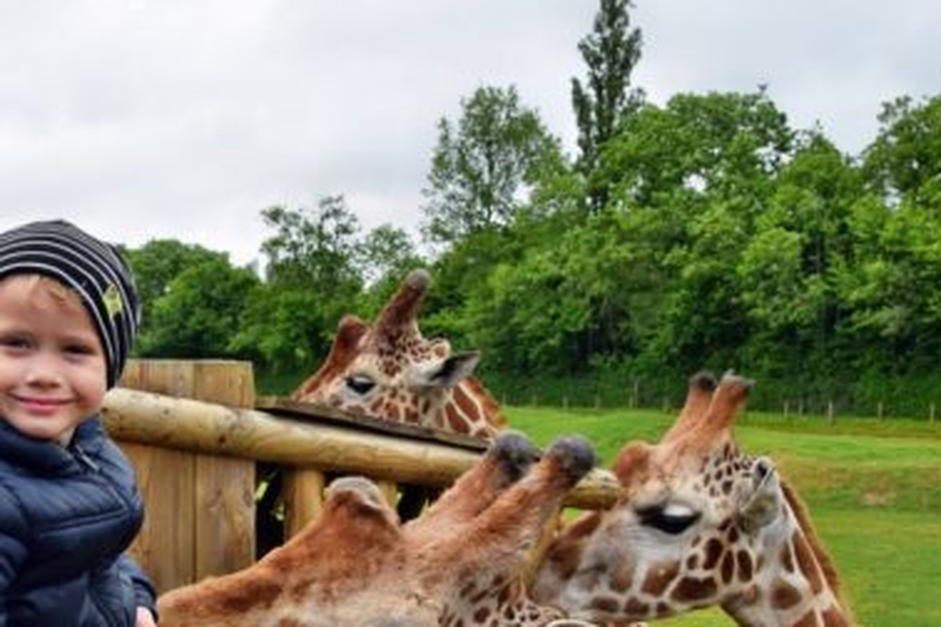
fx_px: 1594
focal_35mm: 61
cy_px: 442
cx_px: 279
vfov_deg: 22.1
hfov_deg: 32.5
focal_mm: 24
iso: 200
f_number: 8
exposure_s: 1/160
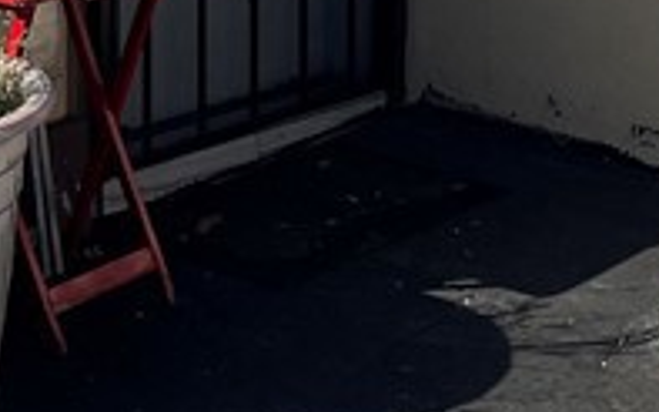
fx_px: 2568
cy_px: -533
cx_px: 13
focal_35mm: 143
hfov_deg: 14.4
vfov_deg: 8.5
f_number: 1.6
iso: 32
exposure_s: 1/4000
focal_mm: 4.2
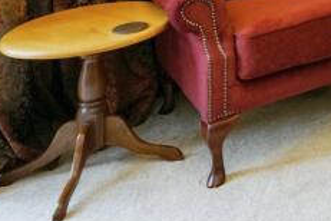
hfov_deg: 20.9
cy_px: -189
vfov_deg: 16.0
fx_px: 653
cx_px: 575
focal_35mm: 71
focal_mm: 16
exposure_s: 1/40
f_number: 7.1
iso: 2000
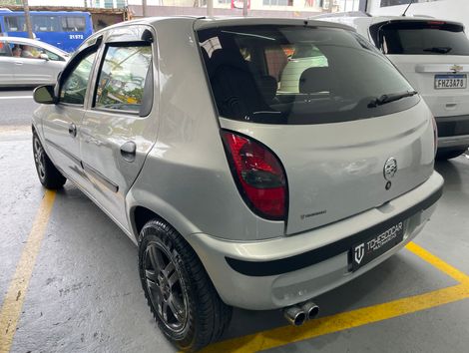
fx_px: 353
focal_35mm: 26
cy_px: 176
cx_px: 234
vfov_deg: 53.2
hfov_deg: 67.2
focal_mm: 4.2
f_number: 1.6
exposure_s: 1/136
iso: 32
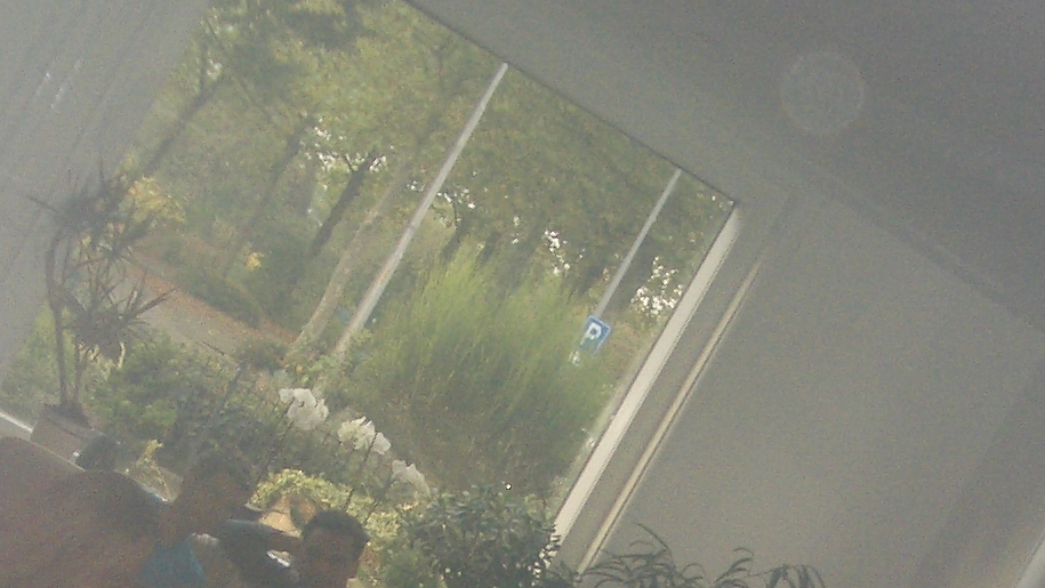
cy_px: 837
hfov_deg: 22.2
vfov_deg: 12.1
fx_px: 2660
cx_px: 482
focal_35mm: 96
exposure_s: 1/60
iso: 100
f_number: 2.6
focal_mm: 5.8
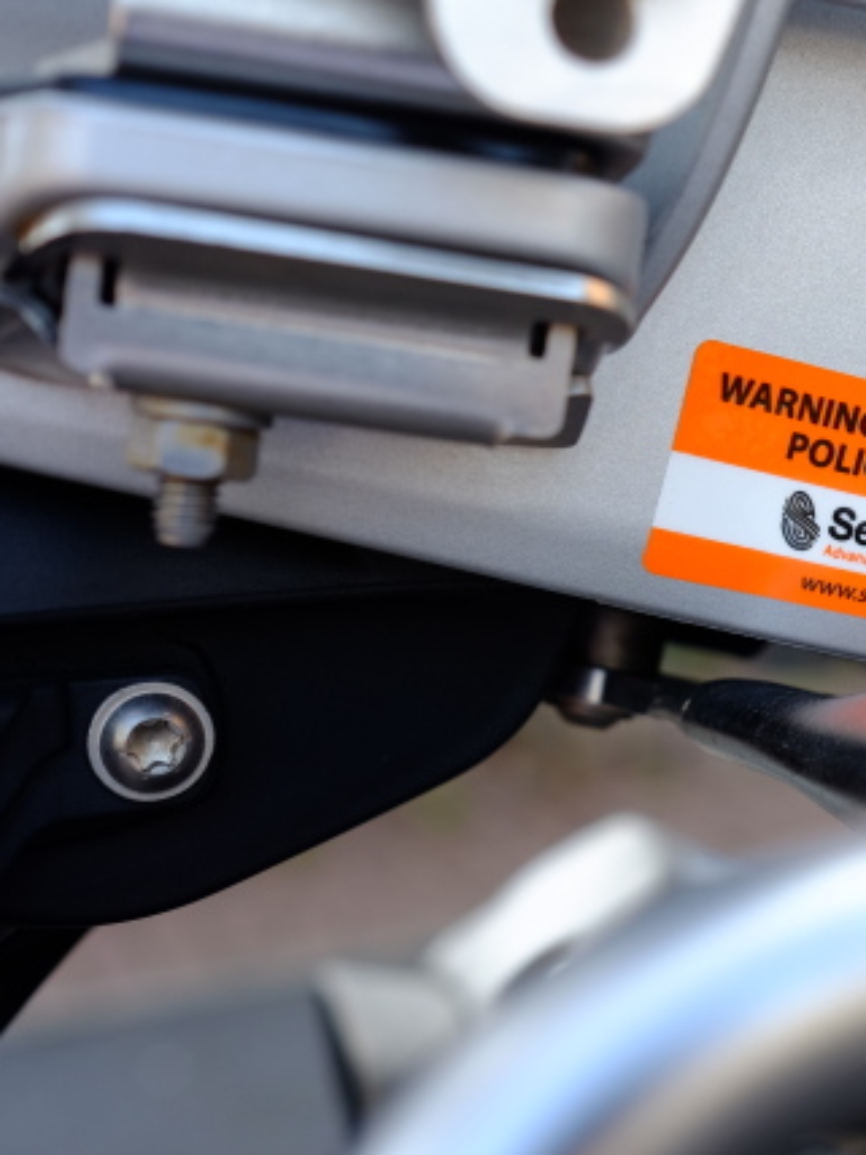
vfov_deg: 32.7
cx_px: 958
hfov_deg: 23.3
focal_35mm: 59
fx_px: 1968
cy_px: 534
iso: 200
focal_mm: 23
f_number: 4
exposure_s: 1/170
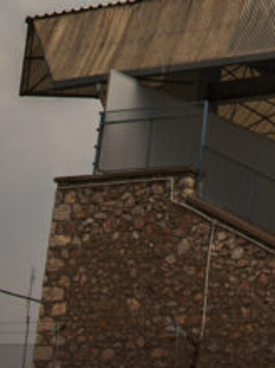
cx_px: 575
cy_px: -590
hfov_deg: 8.0
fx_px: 1877
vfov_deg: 9.6
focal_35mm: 177
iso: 200
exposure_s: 1/4000
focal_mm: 35
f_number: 5.6
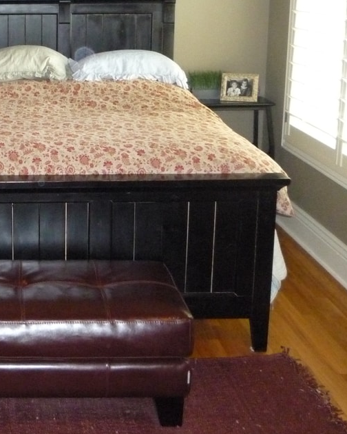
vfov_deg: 30.1
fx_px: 796
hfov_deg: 23.5
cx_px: -2
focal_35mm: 62
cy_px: 124
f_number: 3.3
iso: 640
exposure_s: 1/30
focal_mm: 5.2
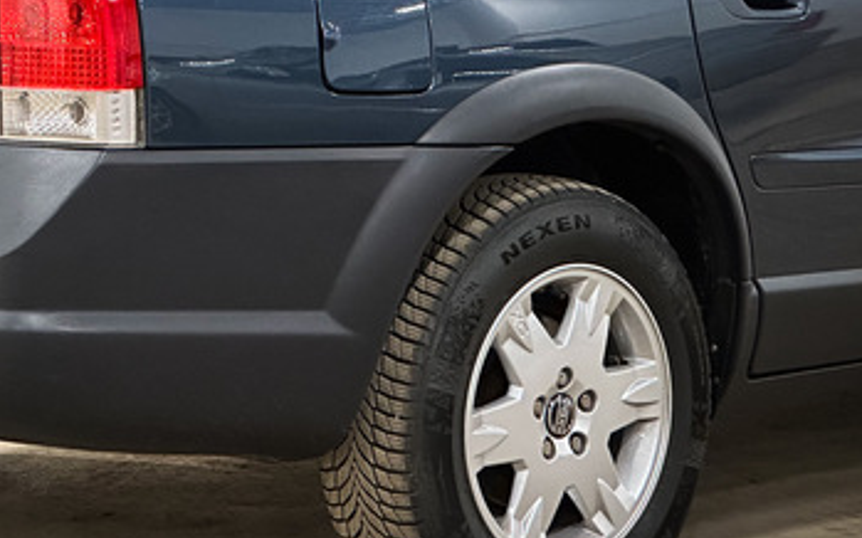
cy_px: 109
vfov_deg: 8.6
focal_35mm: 152
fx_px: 3570
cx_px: 148
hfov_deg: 13.7
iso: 640
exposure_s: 1/35
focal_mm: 9
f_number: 2.8
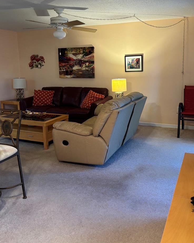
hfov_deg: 44.3
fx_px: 237
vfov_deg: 53.9
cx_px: 114
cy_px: 100
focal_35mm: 33
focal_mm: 5.96
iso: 320
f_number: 1.6
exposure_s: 1/60
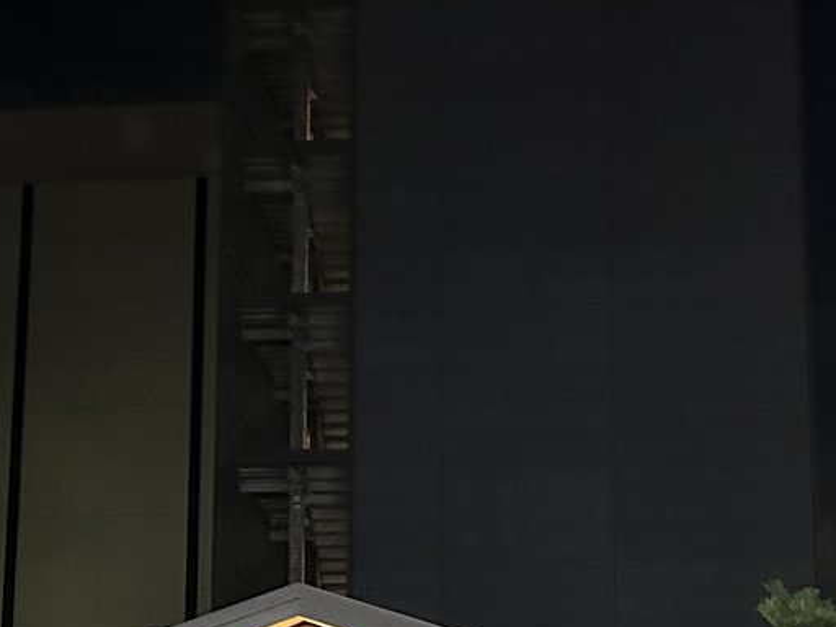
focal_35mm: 78
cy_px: 689
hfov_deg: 24.8
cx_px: 601
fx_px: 1884
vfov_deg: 18.2
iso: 800
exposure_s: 1/25
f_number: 1.5
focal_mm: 5.7
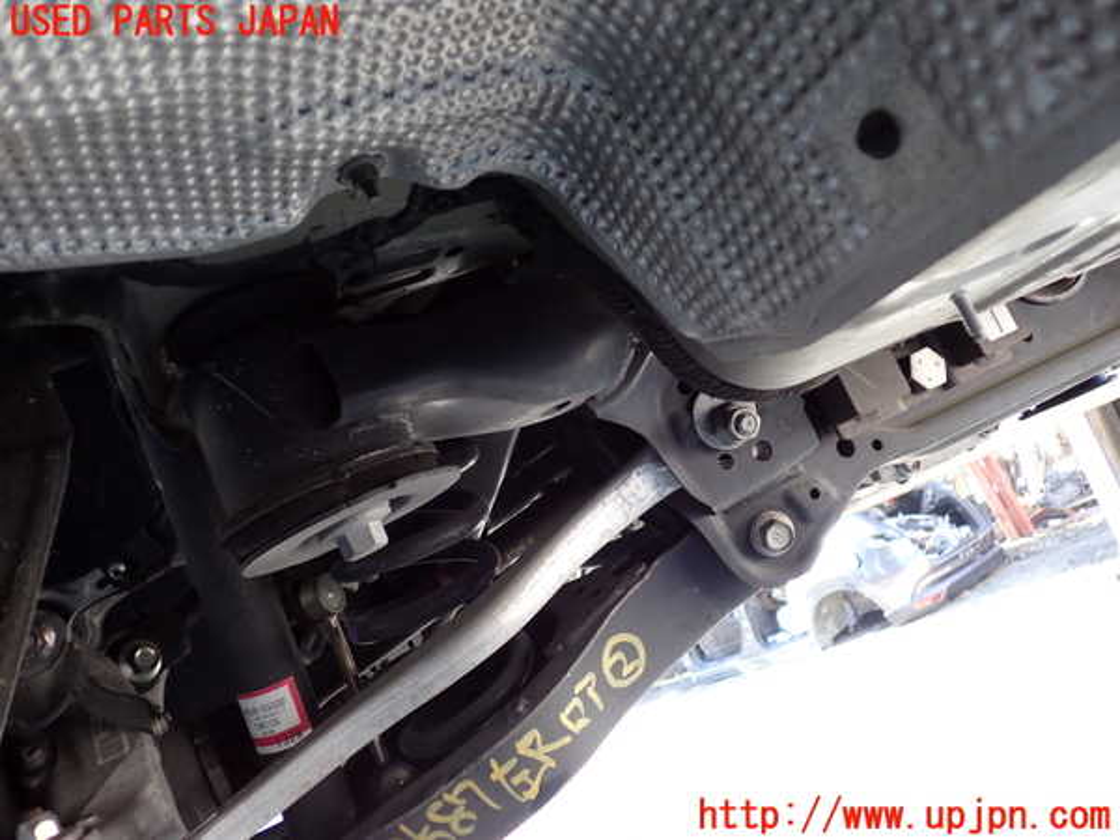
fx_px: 971
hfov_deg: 60.0
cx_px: 560
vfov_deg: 46.8
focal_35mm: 30
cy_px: 420
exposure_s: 1/80
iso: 200
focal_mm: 5.4
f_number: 2.3
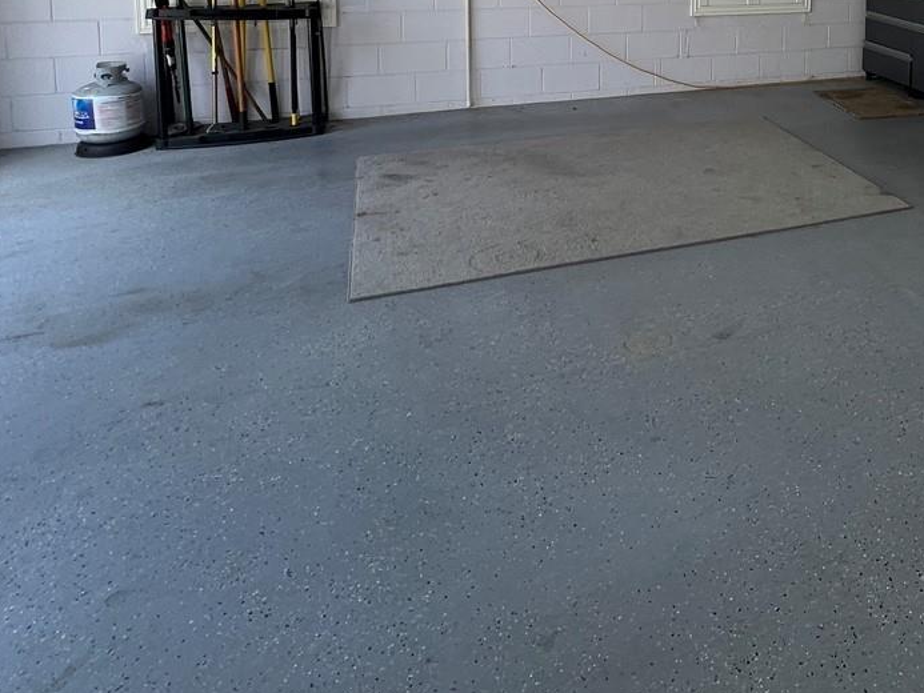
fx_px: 801
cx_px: 801
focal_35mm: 30
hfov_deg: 53.7
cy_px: -5
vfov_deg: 40.7
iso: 50
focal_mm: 1.57
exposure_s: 1/120
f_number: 1.8
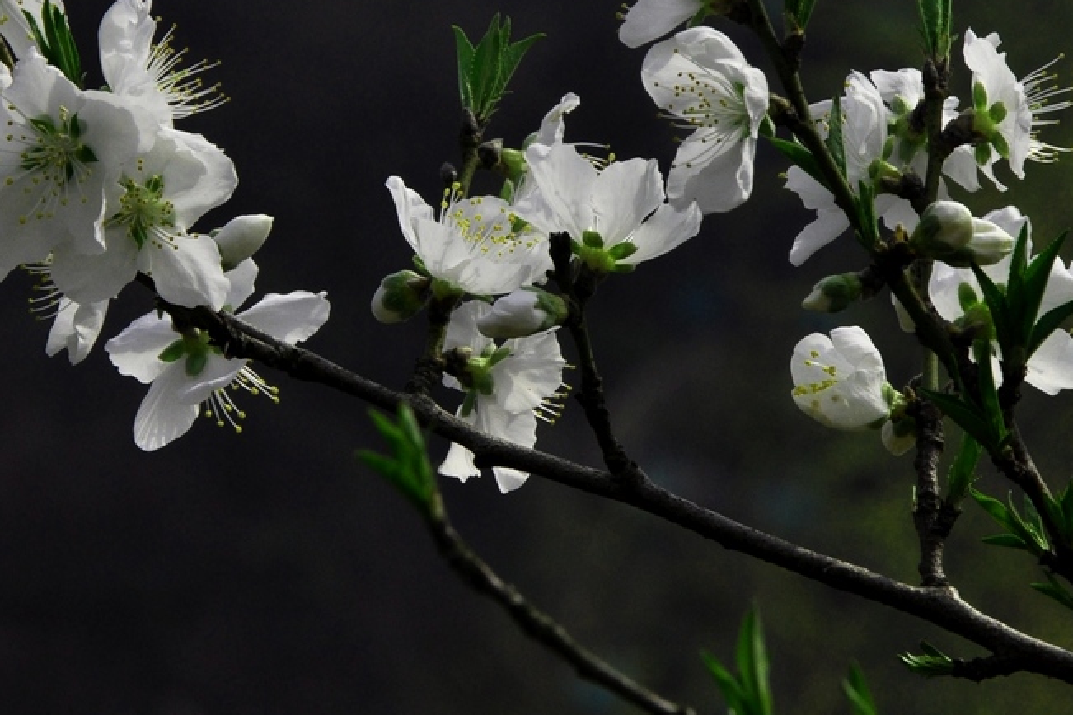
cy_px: 195
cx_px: 468
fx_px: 7385
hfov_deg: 8.3
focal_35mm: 248
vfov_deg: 5.5
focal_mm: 105
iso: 200
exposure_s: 1/1250
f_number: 11
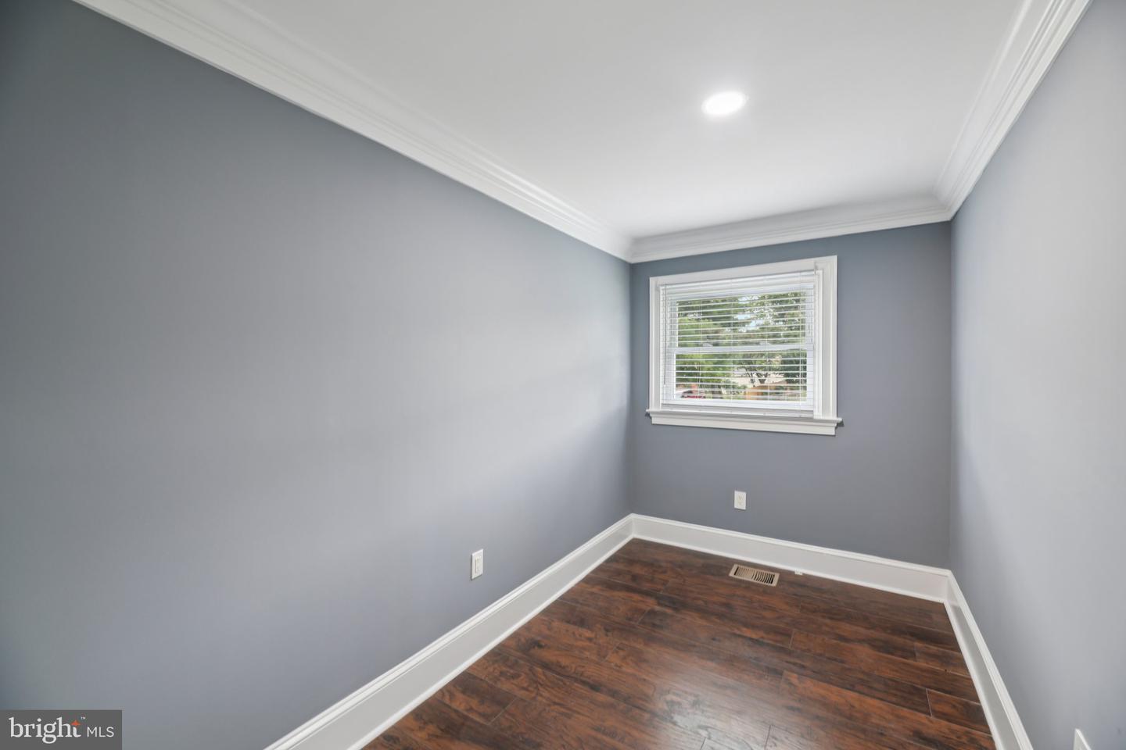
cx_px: 563
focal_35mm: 14
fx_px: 438
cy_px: 375
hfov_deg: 104.3
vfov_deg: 81.2
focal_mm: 14
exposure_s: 1/13
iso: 400
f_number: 8
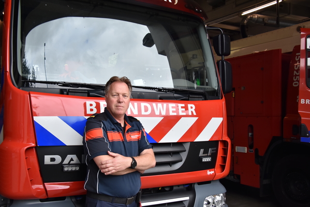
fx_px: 375
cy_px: 104
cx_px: 155
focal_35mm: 44
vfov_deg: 30.9
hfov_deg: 44.9
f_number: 6.3
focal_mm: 29
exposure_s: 1/250
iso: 500
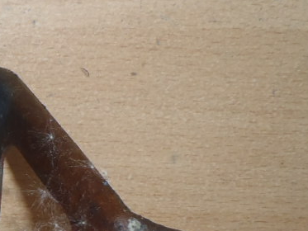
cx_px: -197
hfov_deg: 17.6
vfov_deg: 15.0
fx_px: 854
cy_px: 256
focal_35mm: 96
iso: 100
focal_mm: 5
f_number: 3.9
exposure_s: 1/30
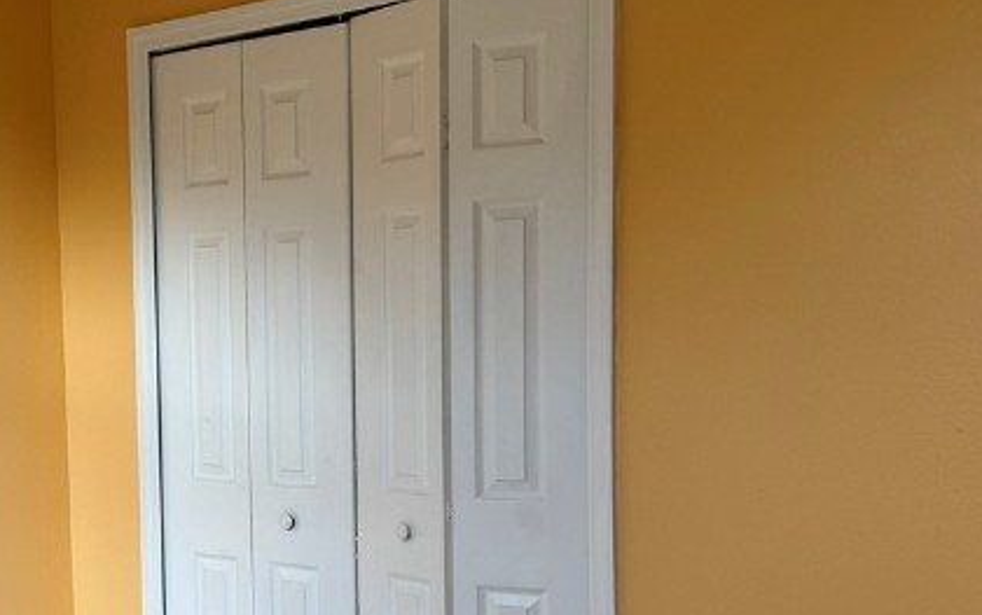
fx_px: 1660
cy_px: 449
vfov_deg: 20.8
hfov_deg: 31.5
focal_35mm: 62
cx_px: 110
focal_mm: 6.76
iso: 80
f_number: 1.78
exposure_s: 1/121
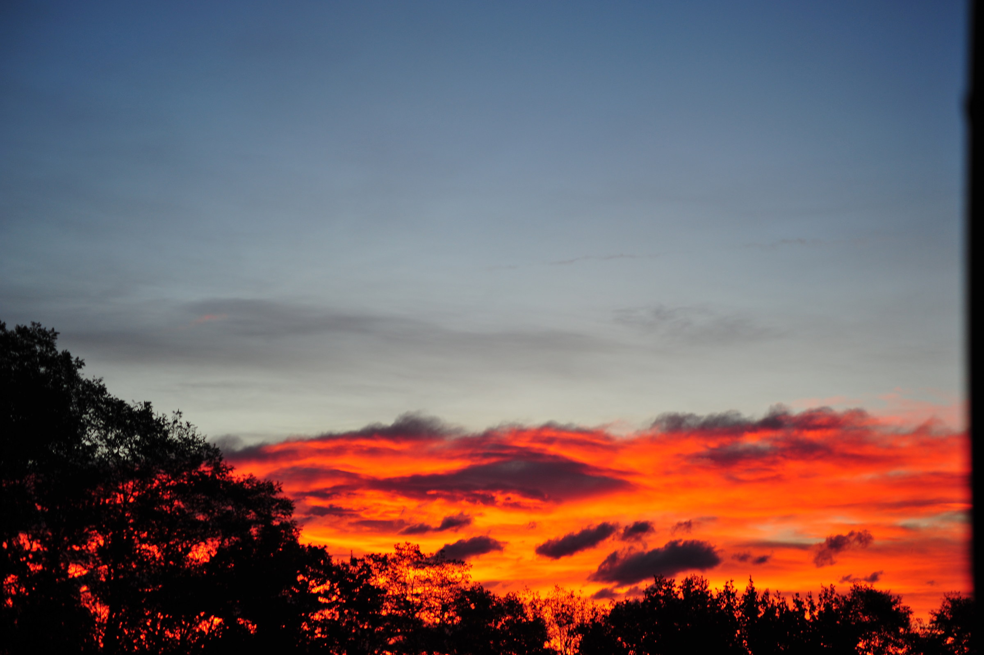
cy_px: 328
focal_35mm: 105
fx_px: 2868
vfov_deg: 13.0
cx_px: 492
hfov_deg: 19.5
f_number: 4
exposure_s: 1/60
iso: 400
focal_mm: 105
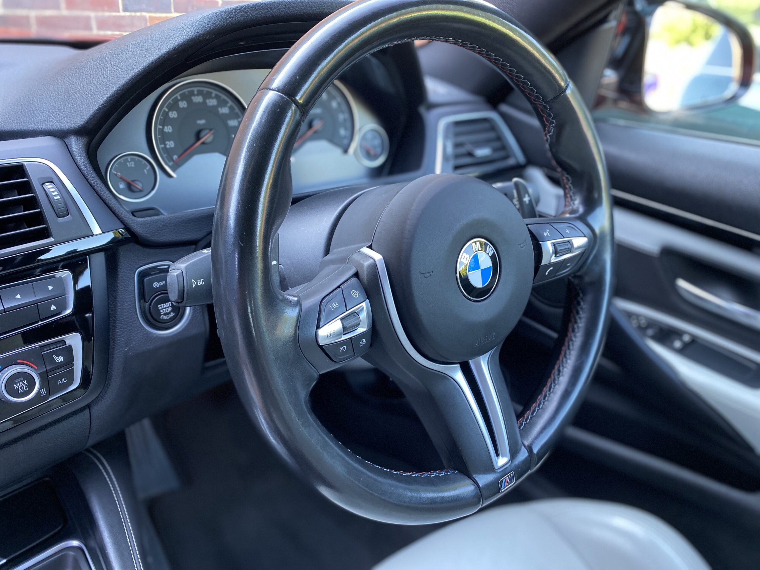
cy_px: 285
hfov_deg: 67.3
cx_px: 380
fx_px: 571
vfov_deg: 53.1
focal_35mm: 26
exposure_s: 1/50
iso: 160
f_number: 1.8
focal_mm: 4.25
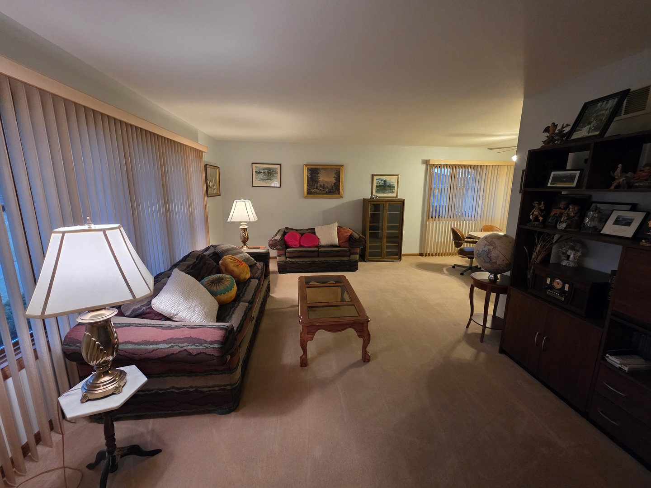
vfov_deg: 89.9
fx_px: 244
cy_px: 244
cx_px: 326
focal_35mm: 13
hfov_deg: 106.2
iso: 500
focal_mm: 2.2
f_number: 1.9
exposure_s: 1/60
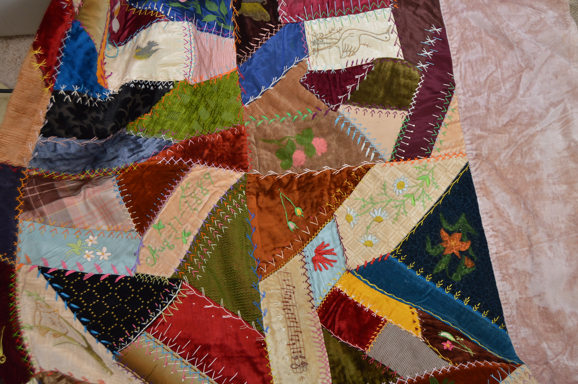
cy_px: 183
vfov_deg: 29.8
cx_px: 296
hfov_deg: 43.6
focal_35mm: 45
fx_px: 722
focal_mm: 28
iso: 200
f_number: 5
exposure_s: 1/125
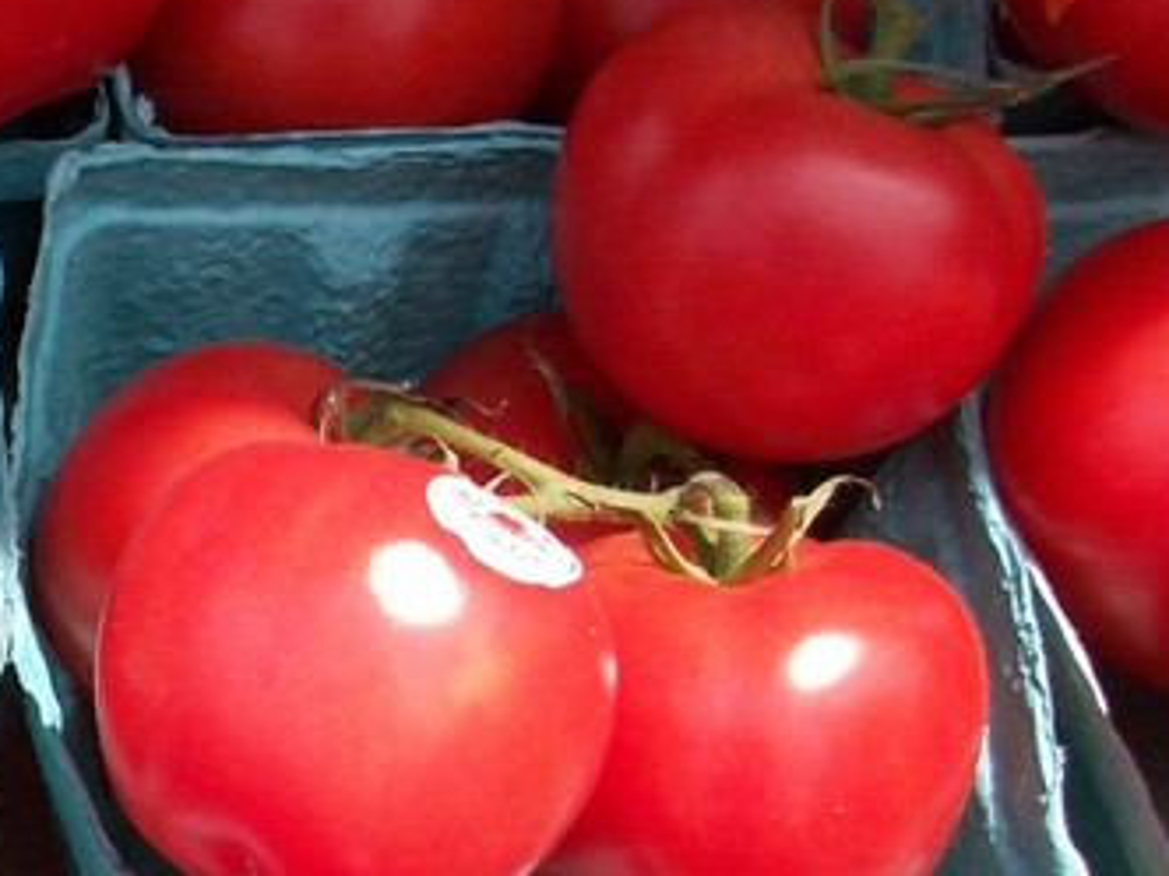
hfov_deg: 17.9
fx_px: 3546
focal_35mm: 105
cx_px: -194
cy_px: 538
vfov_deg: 14.1
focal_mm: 5.7
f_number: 2.8
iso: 64
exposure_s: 1/706
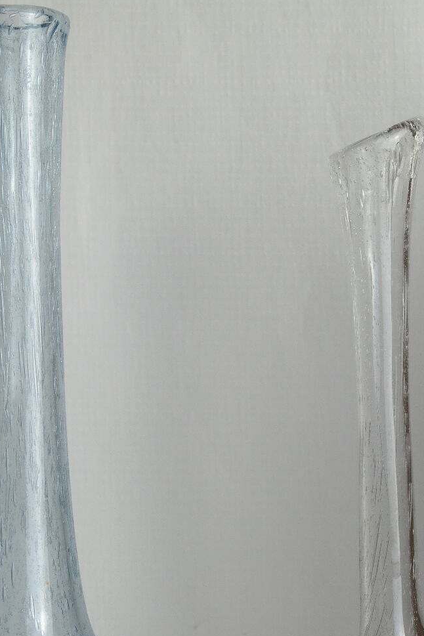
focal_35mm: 123
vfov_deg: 16.5
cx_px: 214
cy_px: 508
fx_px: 2173
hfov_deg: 11.1
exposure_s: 1/80
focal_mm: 45
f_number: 5
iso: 200
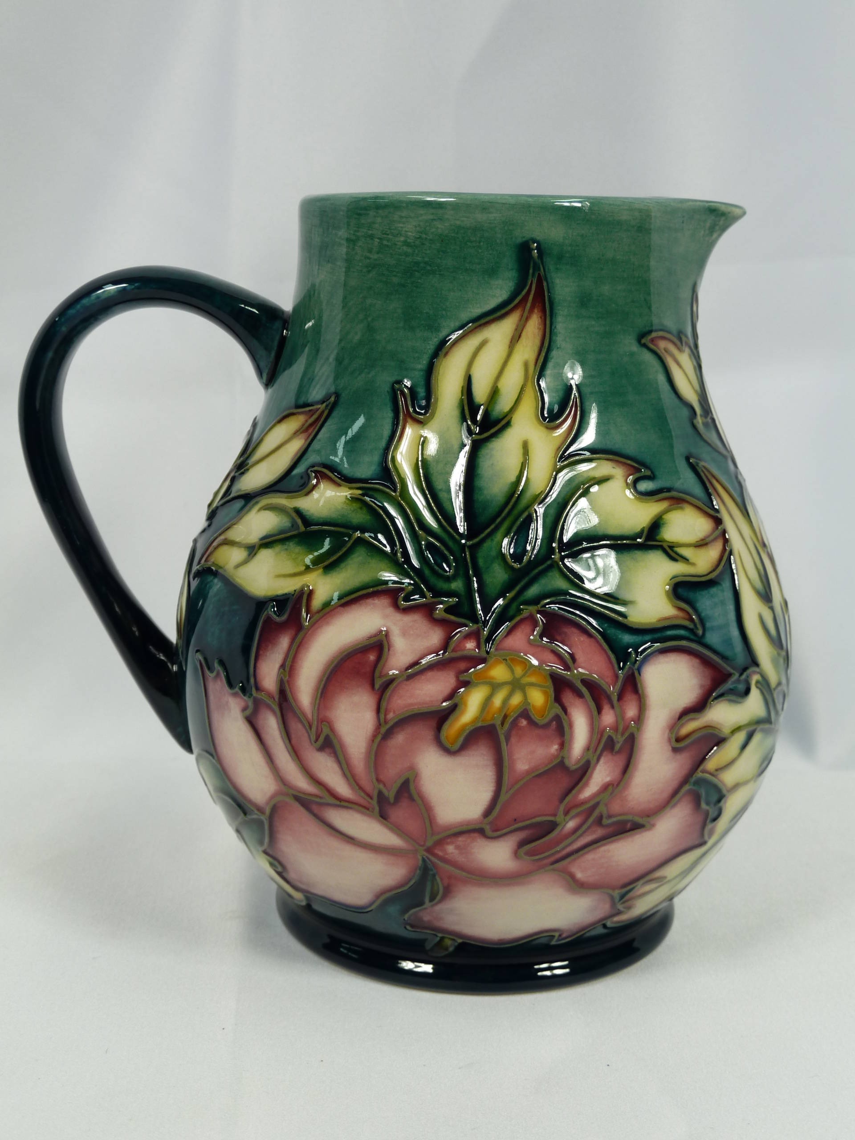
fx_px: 1581
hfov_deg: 30.3
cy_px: 570
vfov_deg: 39.7
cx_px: 428
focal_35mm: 48
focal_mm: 7.9
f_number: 3.8
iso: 80
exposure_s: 1/40
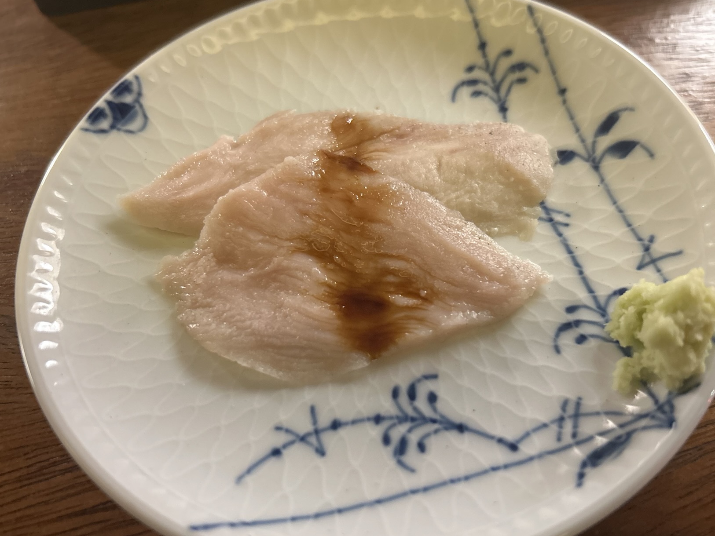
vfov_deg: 44.1
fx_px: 661
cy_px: 299
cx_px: 376
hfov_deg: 56.8
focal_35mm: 32
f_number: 1.5
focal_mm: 5.7
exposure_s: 1/40
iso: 500
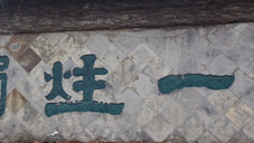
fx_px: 559
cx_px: 13
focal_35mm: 83
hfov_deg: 24.6
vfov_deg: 14.6
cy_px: 84
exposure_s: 1/15
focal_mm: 13.1
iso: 320
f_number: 2.8
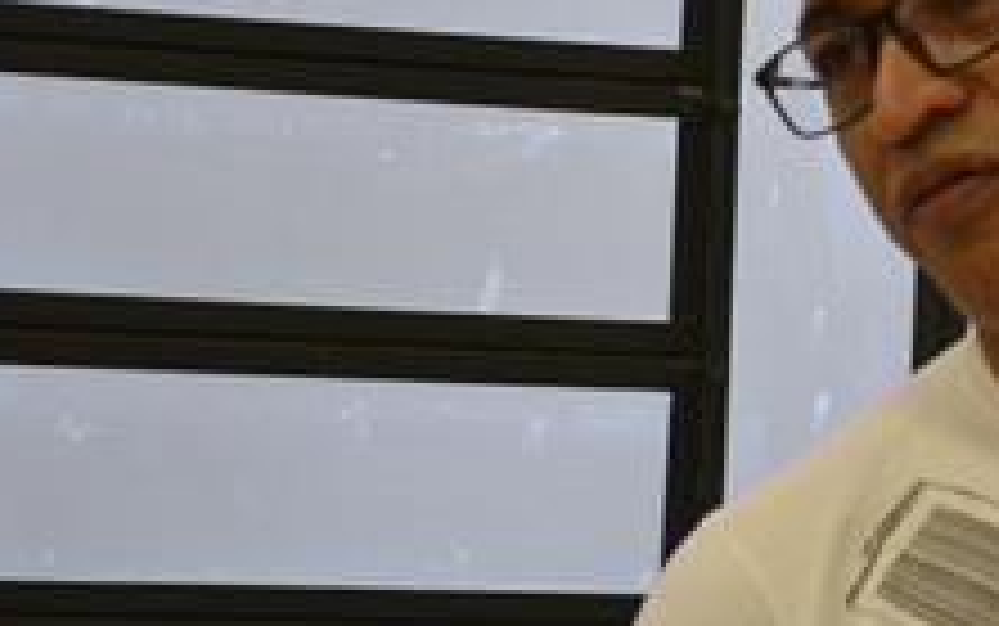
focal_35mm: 185
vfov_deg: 7.1
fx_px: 5039
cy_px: 484
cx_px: 1026
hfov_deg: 11.2
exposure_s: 1/40
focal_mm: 42
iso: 400
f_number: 4.8
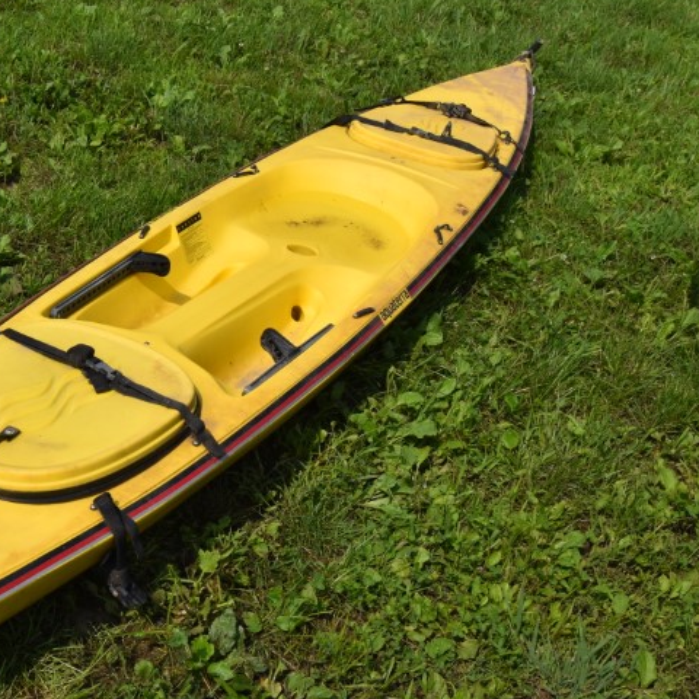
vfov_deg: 34.4
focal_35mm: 49
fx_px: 1119
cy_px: 454
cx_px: 74
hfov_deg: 33.0
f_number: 11
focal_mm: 18
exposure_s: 1/500
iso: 200
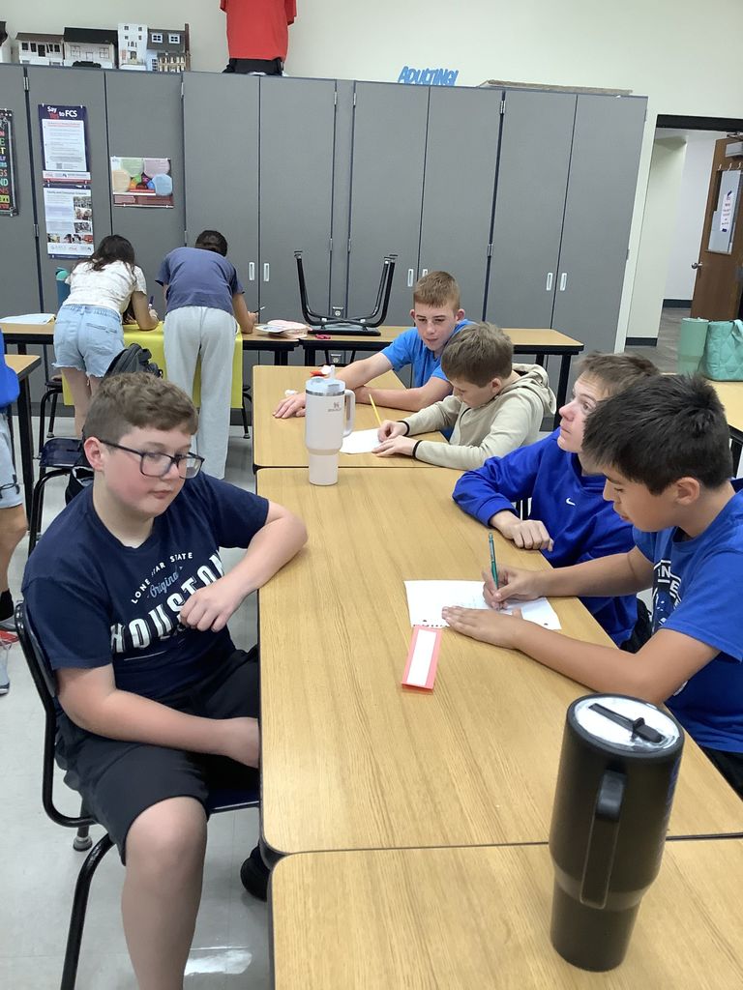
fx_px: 887
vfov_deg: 58.4
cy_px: 495
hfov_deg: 45.4
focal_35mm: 31
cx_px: 372
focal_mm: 3.3
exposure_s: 1/60
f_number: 2.4
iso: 125
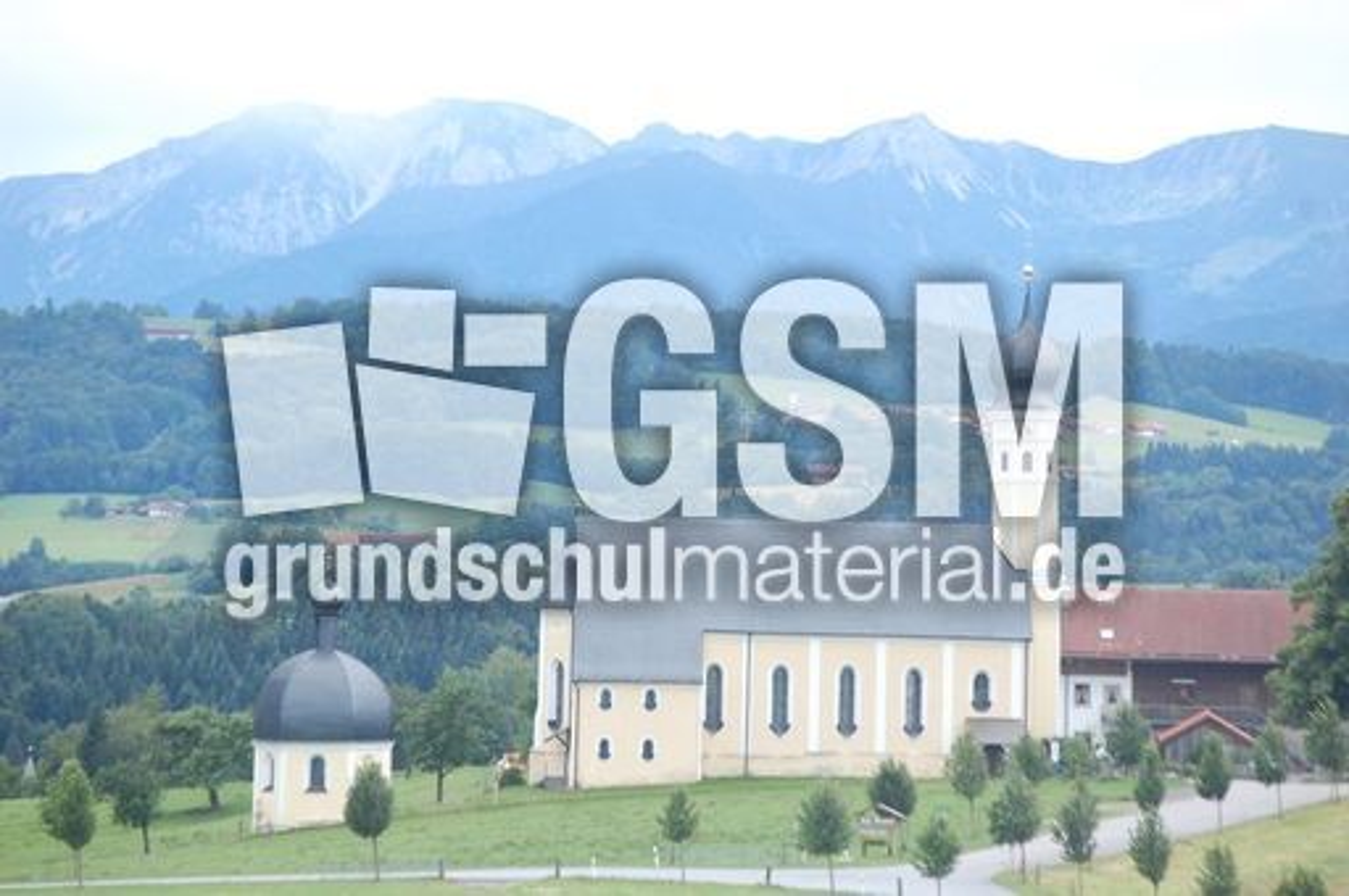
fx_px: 6512
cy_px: 448
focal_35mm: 174
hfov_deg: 11.8
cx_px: 674
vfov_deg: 7.9
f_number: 8
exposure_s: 1/80
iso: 400
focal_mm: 116
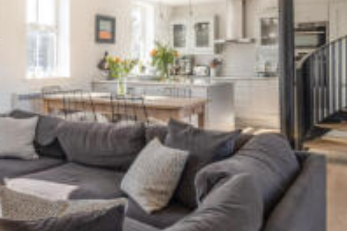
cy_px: 60
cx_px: 82
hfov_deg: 50.7
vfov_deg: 36.1
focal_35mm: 36
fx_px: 347
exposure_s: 1/60
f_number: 7.1
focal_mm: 10
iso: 200
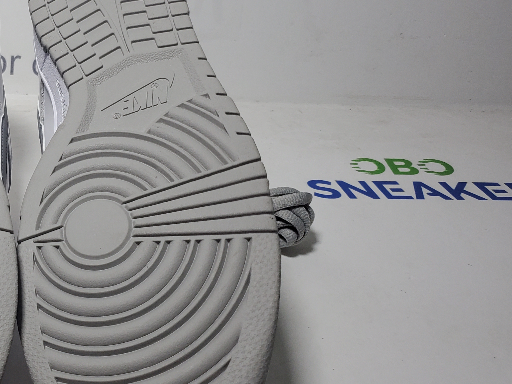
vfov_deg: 28.5
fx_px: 754
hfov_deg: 34.9
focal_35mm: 51
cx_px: 30
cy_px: 147
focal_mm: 4.3
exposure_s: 1/626
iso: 50
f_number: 1.5
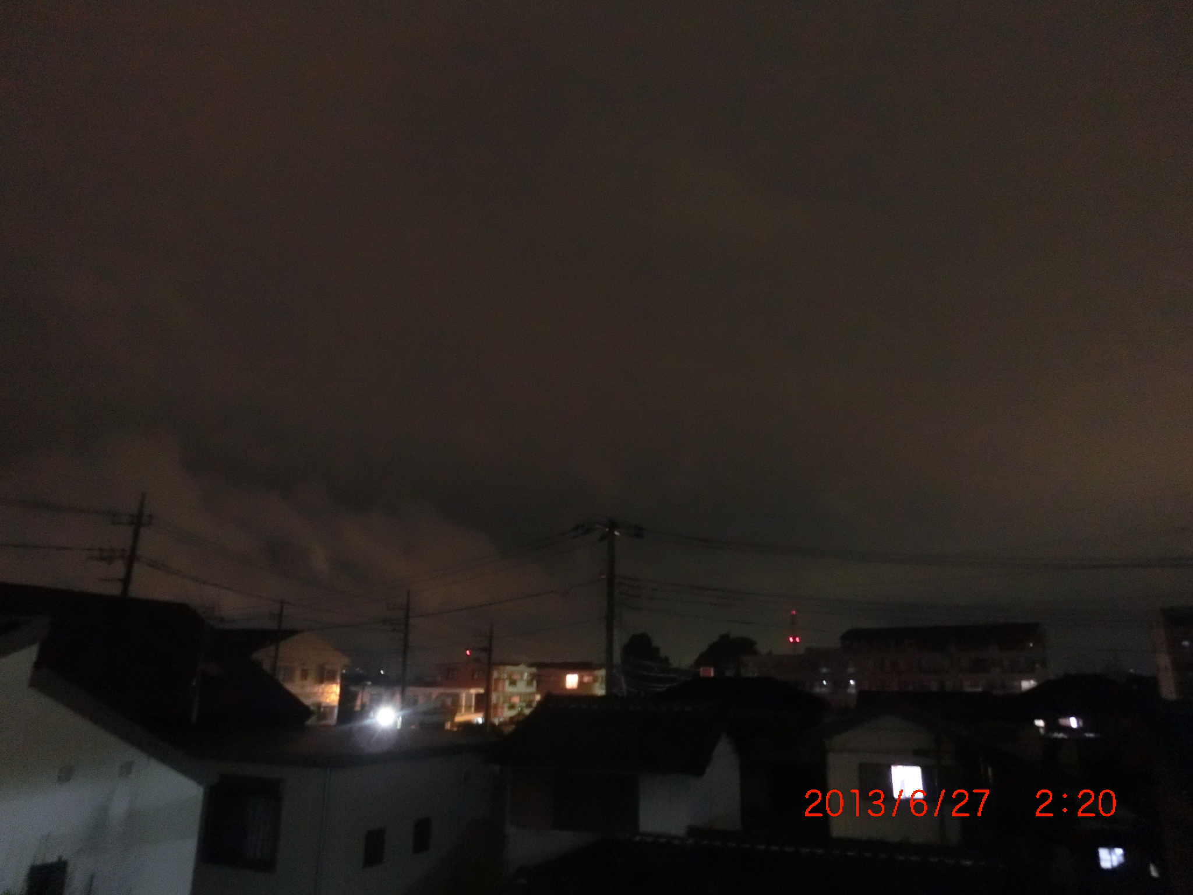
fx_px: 827
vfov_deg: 56.8
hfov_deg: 71.6
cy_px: 448
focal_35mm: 24
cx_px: 596
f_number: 3
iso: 3200
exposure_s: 1/8
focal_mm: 4.24
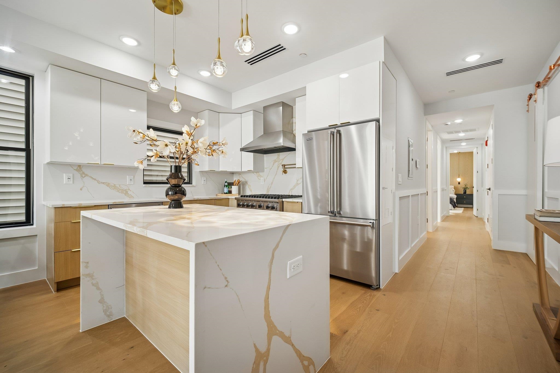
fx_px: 373
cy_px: 186
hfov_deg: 73.7
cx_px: 280
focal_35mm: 24
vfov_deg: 53.1
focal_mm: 24
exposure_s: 1/100
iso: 640
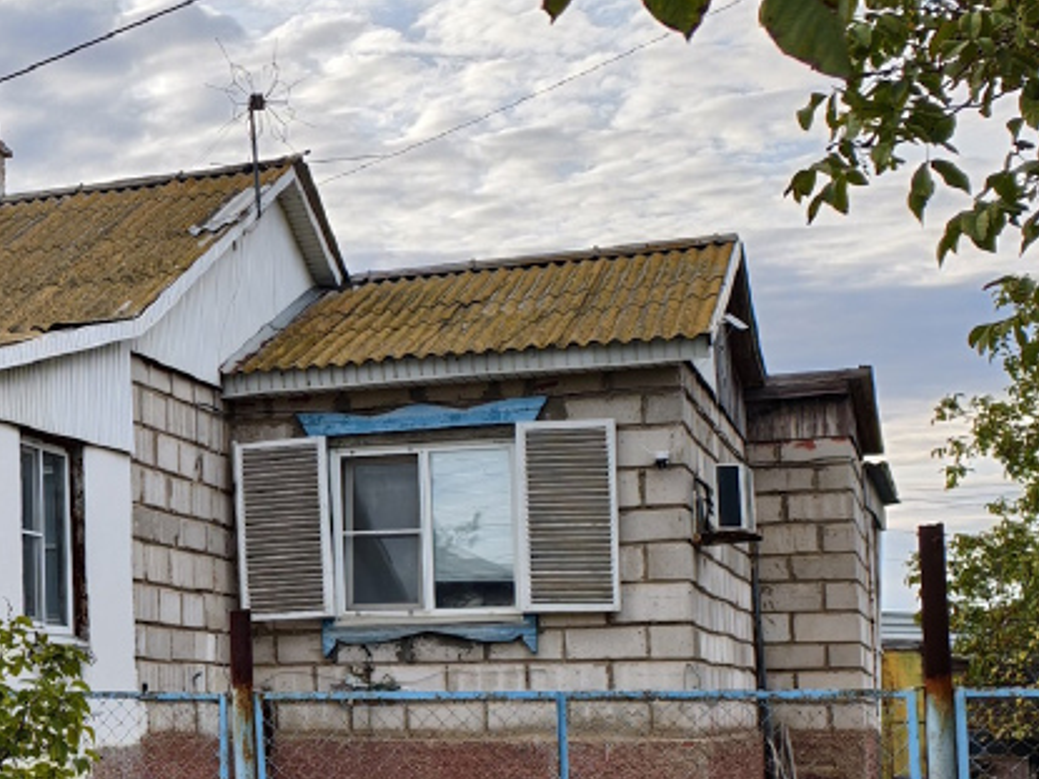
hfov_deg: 23.6
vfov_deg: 20.4
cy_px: 522
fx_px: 2160
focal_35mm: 72
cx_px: -338
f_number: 1.57
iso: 71
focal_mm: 6.54
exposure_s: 1/571
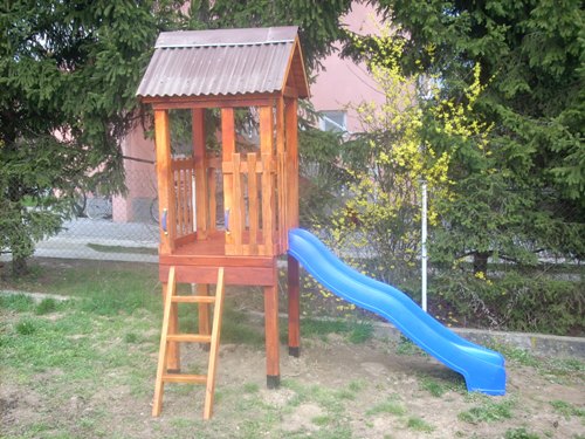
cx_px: 292
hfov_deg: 41.2
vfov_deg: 31.5
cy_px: 220
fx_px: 777
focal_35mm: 46
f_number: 3.1
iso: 64
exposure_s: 1/101
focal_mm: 7.6
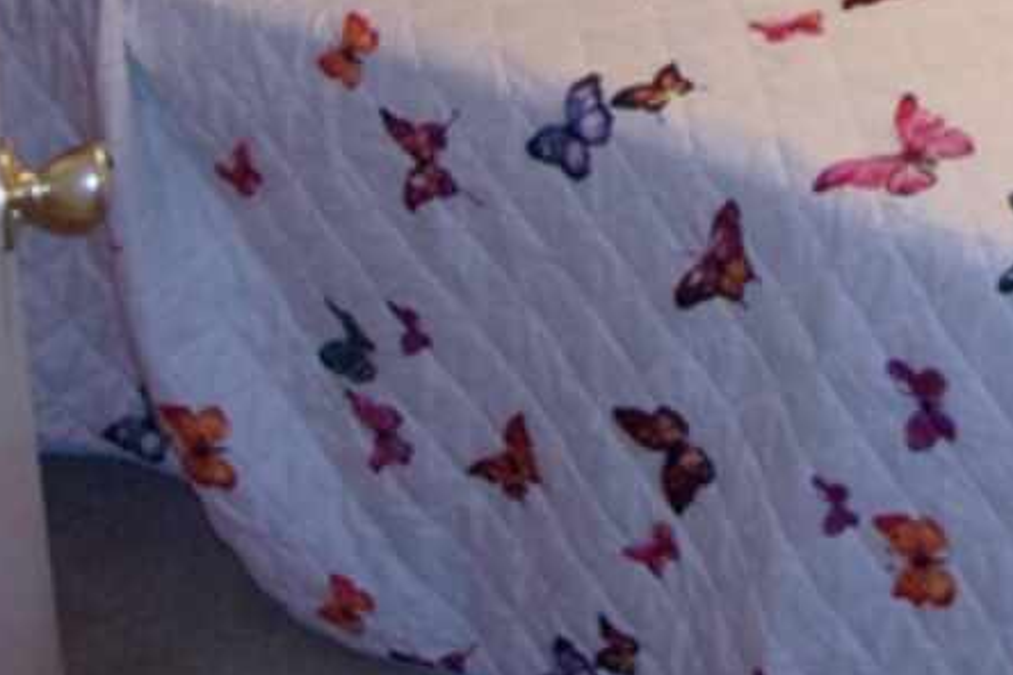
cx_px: 1291
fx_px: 2279
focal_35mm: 81
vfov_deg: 15.3
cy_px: -410
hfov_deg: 22.6
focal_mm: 4.9
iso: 200
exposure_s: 1/34
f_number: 3
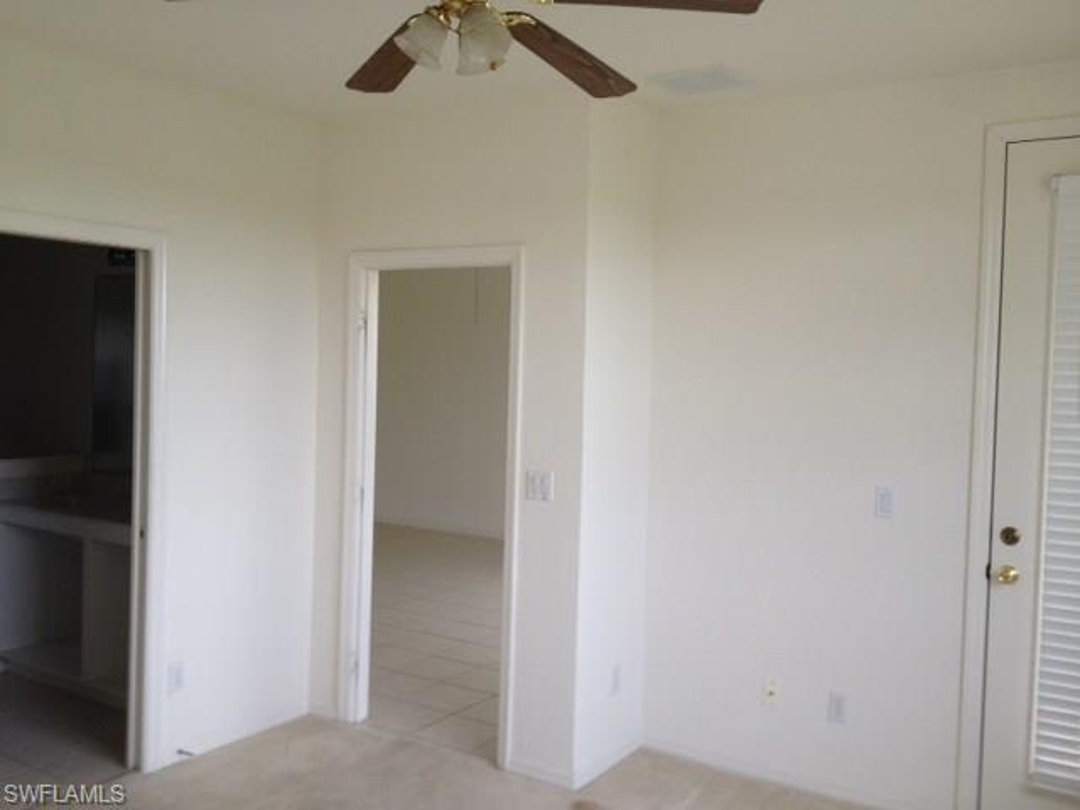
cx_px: 540
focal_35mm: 35
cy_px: 405
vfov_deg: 40.7
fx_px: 1092
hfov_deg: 52.6
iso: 50
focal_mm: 4.28
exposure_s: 1/40
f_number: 2.4
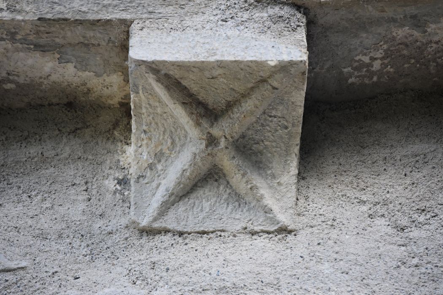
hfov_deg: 8.9
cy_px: 148
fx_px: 2861
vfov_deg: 5.9
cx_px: 222
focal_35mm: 232
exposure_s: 1/640
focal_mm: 155
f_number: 5.3
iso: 800
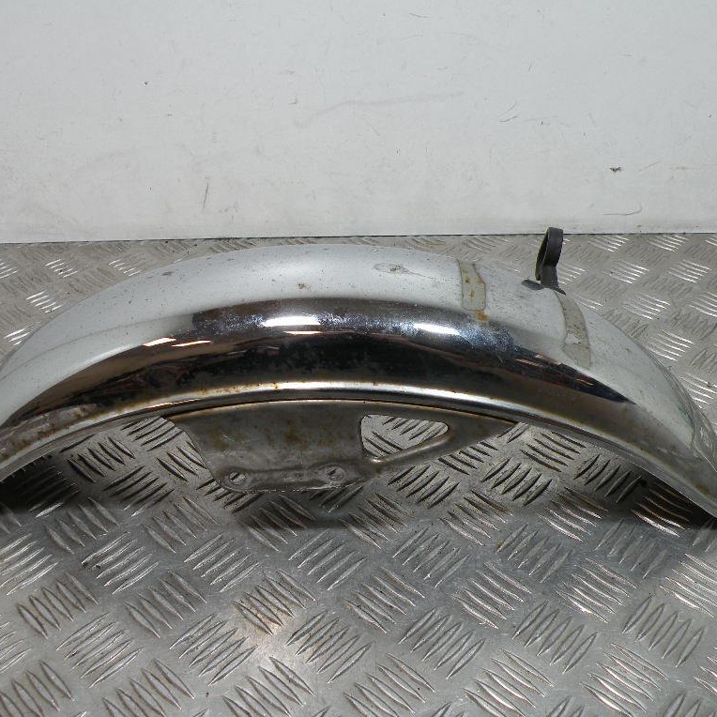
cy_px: 358
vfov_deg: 51.1
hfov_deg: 51.1
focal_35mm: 32
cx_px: 356
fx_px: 750
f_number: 3.2
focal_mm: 4.7
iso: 64
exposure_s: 1/79.6
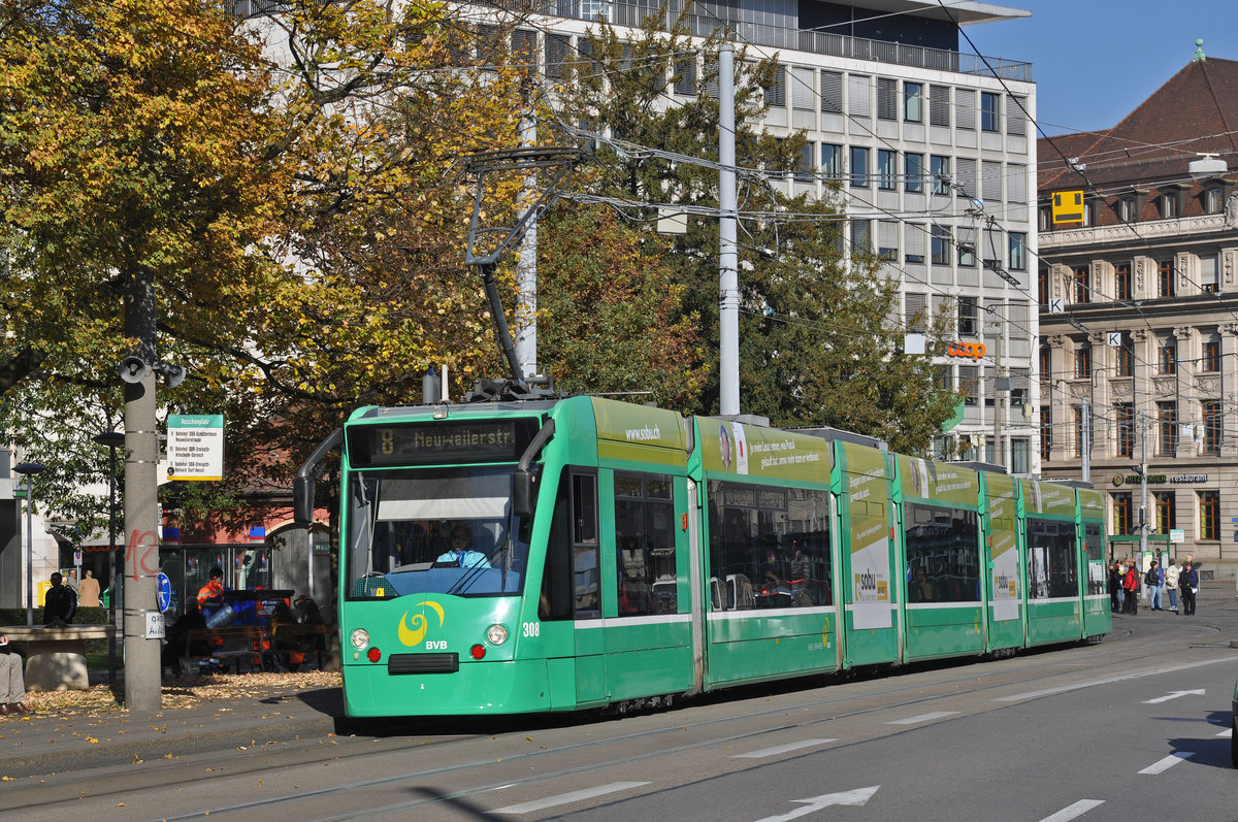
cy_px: 411
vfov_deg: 14.7
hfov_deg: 21.9
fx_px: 3194
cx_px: 619
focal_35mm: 93
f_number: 7.1
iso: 250
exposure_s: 1/1000
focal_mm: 62
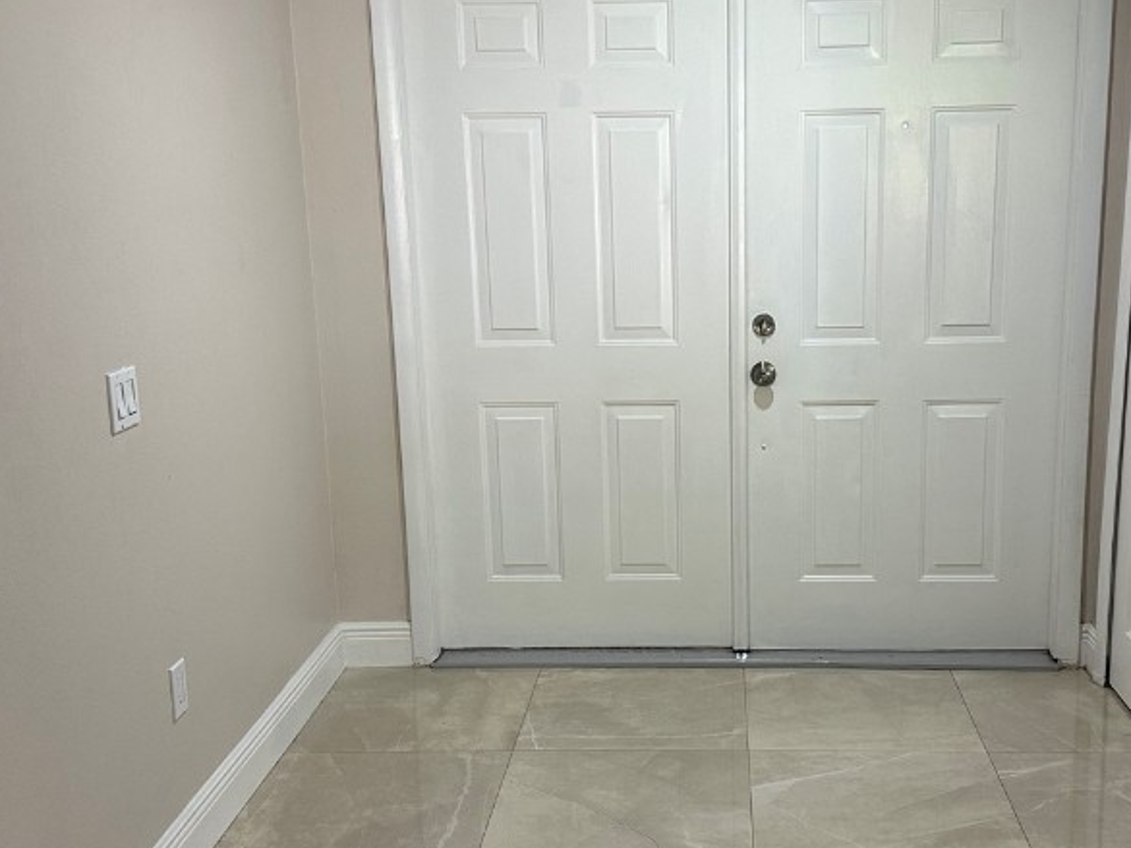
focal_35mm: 42
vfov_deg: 34.3
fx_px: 1373
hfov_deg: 44.5
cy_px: 460
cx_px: 686
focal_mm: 6.86
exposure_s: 1/60
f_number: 1.78
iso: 160
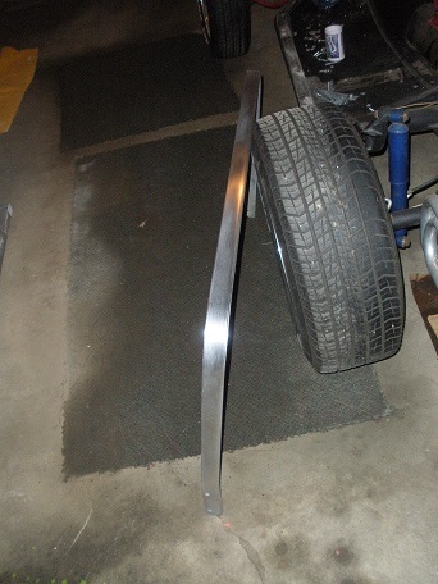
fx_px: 607
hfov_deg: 39.7
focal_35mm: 36
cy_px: 292
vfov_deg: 51.4
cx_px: 219
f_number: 3.5
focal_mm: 6.3
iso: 383
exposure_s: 1/60
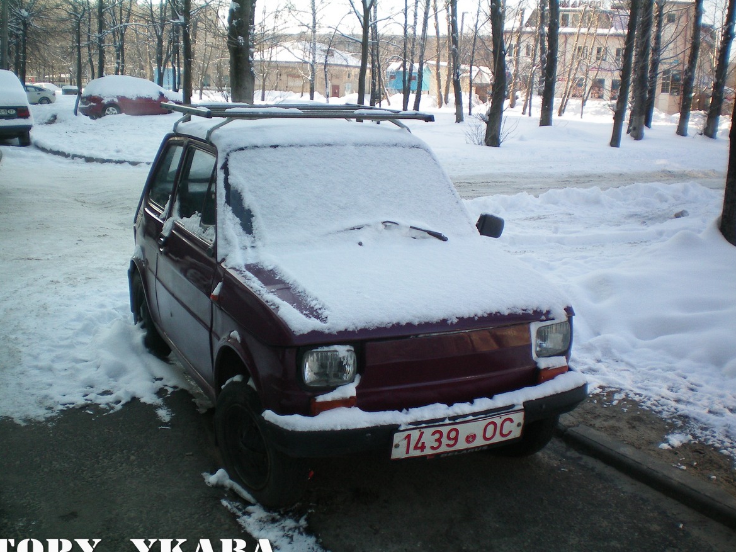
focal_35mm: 39
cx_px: 364
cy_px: 281
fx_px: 829
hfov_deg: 47.9
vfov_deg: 36.8
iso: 64
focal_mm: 6.3
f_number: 3.1
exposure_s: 1/200
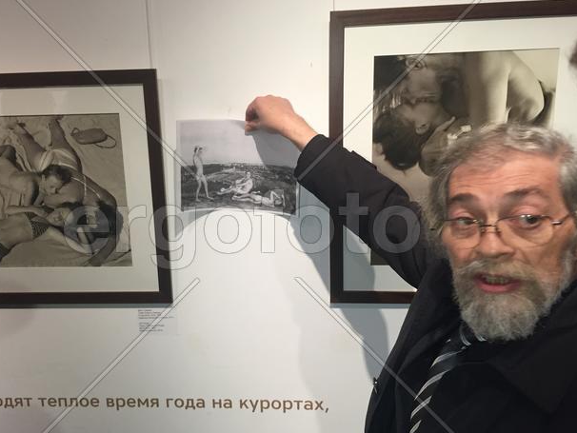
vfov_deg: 38.7
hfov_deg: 50.0
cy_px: 229
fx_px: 617
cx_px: 248
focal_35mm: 37
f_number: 2.2
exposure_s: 1/33
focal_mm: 4.15
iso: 64
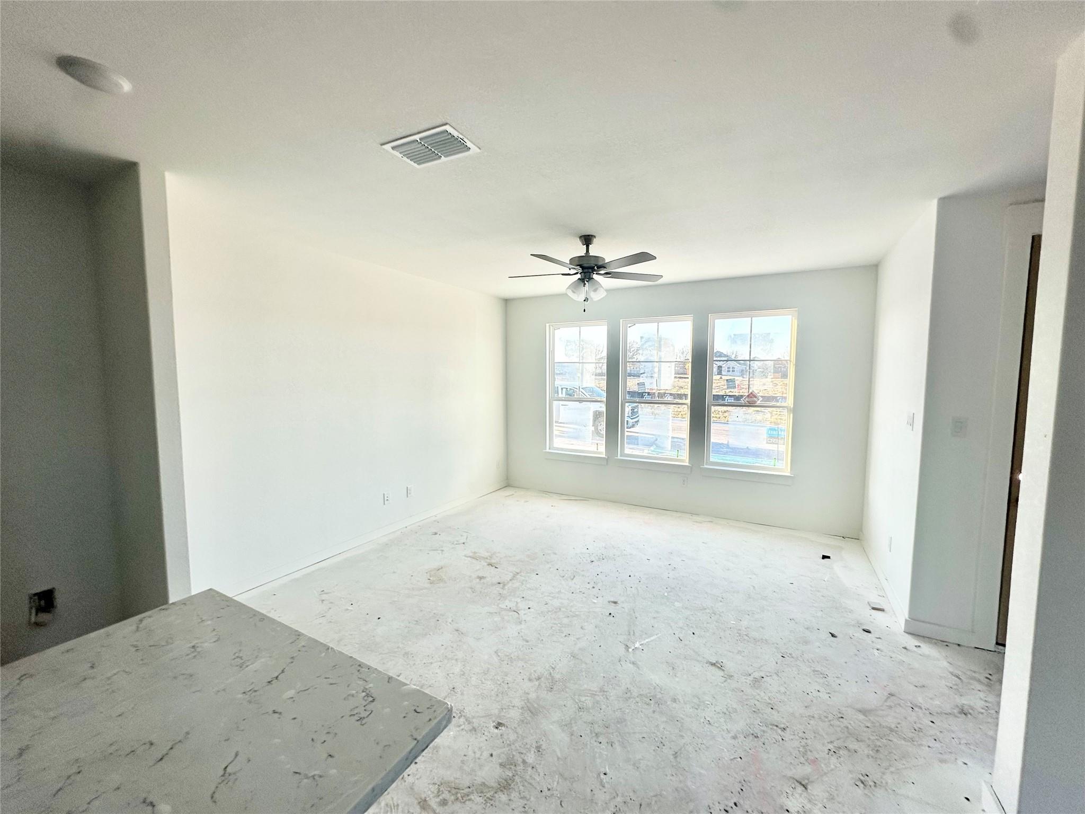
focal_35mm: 14
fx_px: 439
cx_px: 542
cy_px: 407
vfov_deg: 85.7
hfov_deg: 102.1
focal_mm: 2.22
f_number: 2.2
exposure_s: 1/101
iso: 40
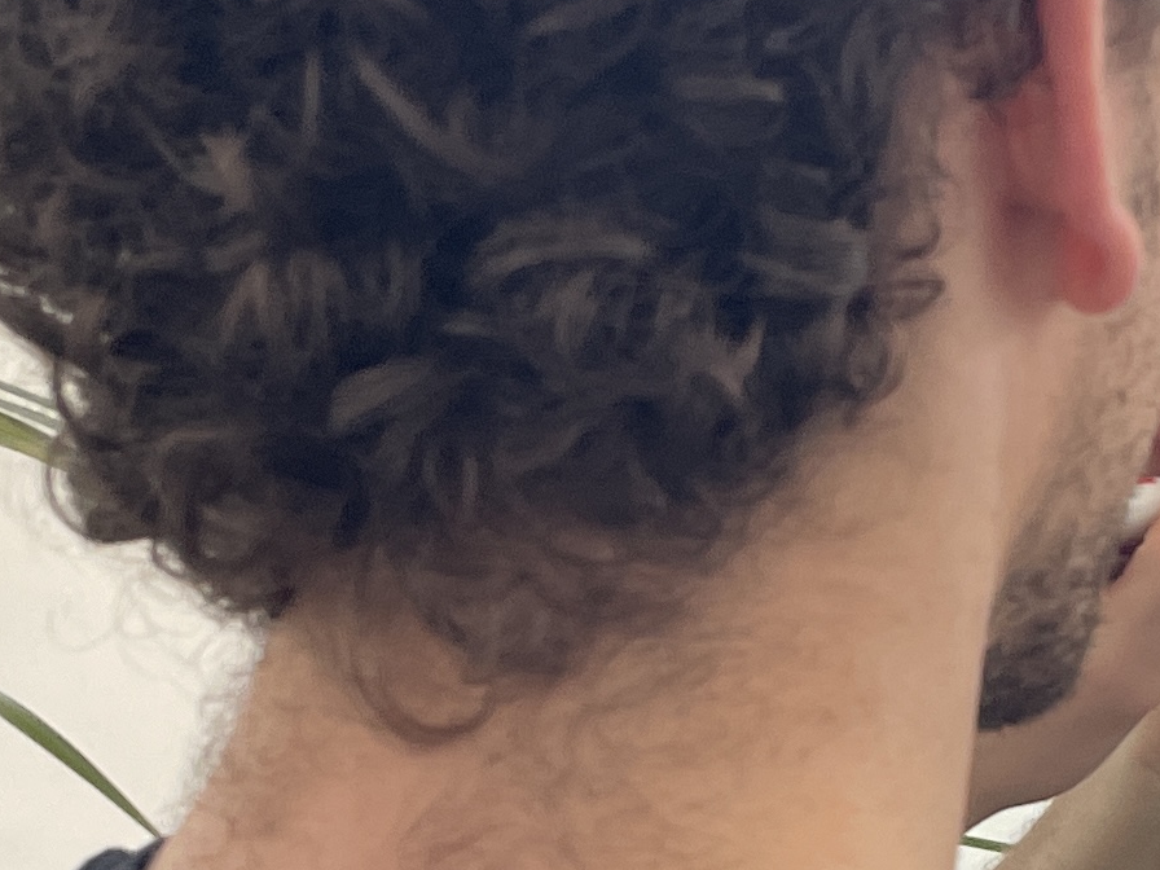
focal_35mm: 117
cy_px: 840
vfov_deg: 12.5
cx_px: 939
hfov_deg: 16.7
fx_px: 3921
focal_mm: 4.2
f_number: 1.6
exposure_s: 1/100
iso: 80
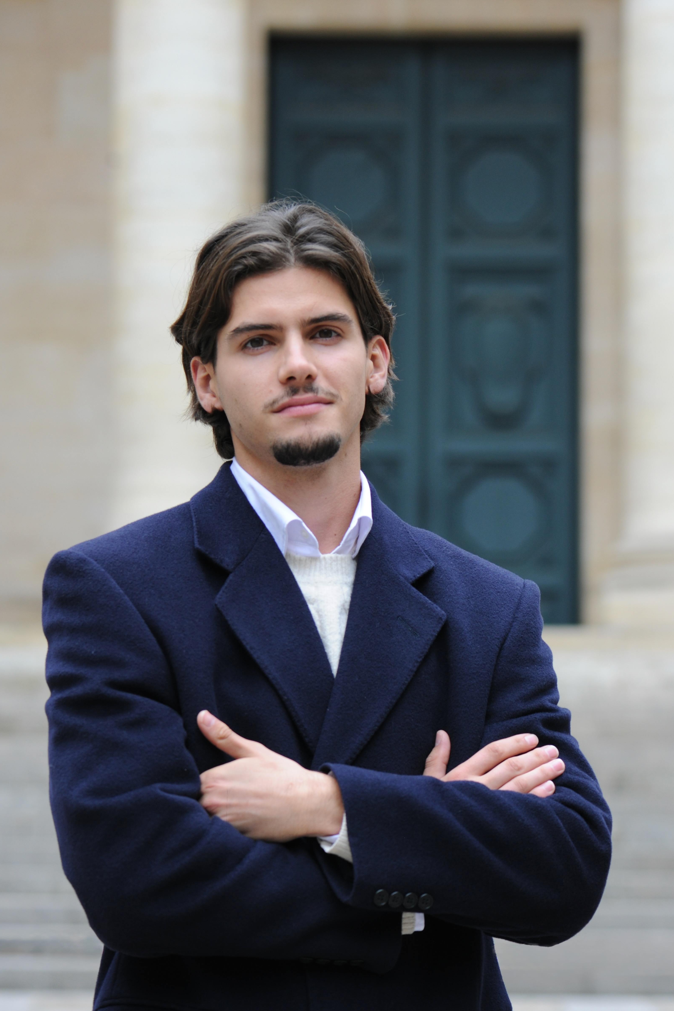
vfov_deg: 18.6
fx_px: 3089
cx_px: 352
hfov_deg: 12.5
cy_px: 512
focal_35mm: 110
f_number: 5
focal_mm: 105
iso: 500
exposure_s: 1/200
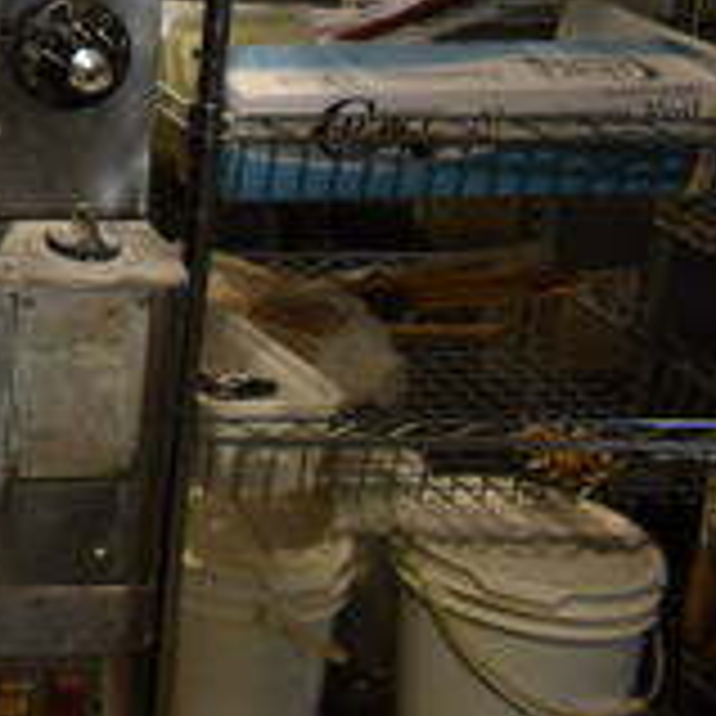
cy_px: -117
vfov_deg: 18.8
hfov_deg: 16.1
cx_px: -644
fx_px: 2059
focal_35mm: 88
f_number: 3.5
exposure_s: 1/30
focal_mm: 18
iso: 220
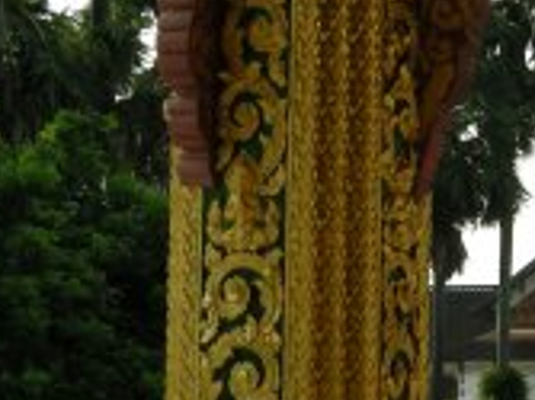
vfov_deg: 10.7
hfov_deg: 14.2
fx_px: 2131
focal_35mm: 138
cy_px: 230
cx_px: 439
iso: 64
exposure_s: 1/212
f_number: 5.4
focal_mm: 7.5
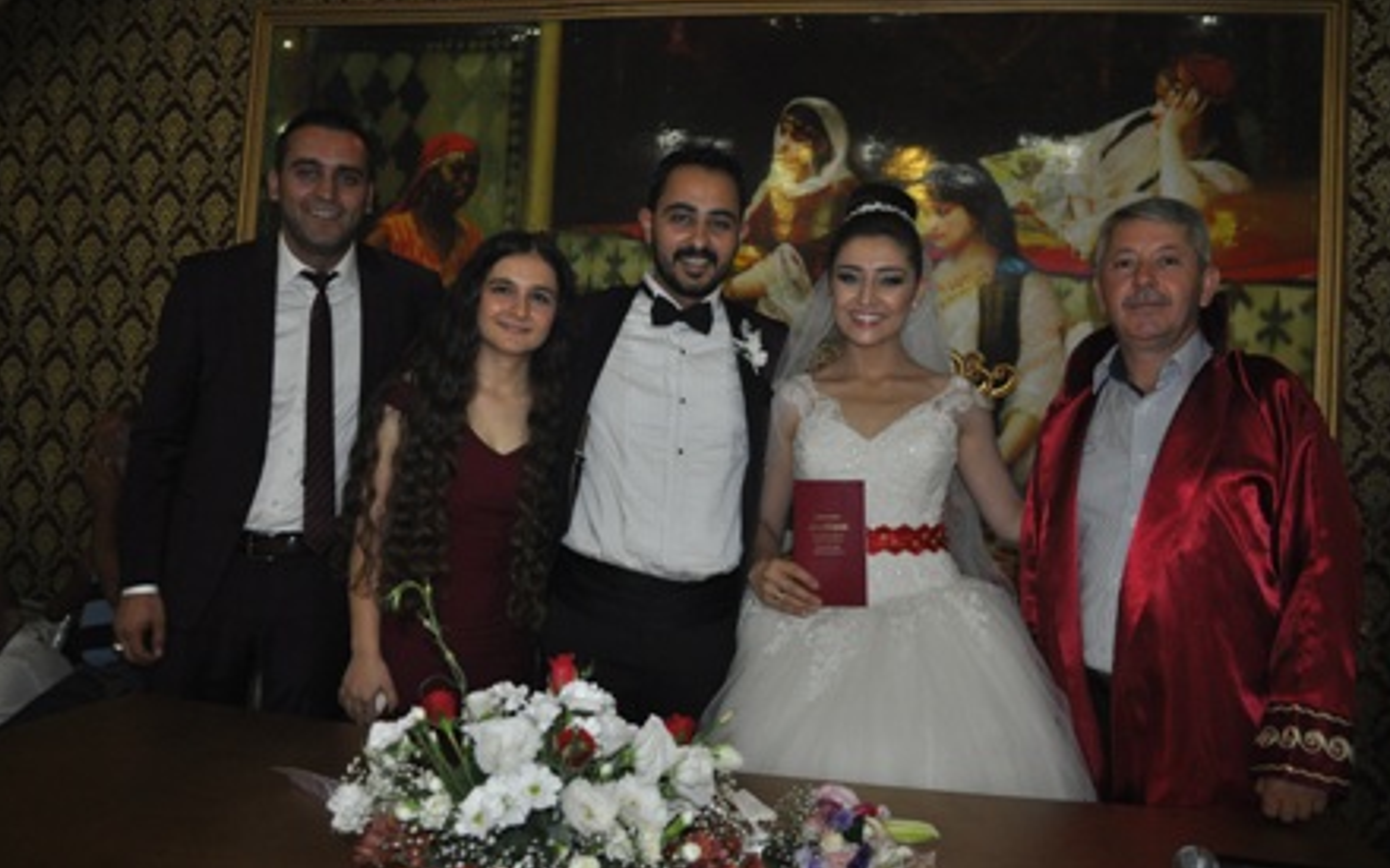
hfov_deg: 66.5
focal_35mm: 28
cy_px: 413
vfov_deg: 44.5
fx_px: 1061
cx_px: 692
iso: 800
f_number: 3.5
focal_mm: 18
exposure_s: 1/60
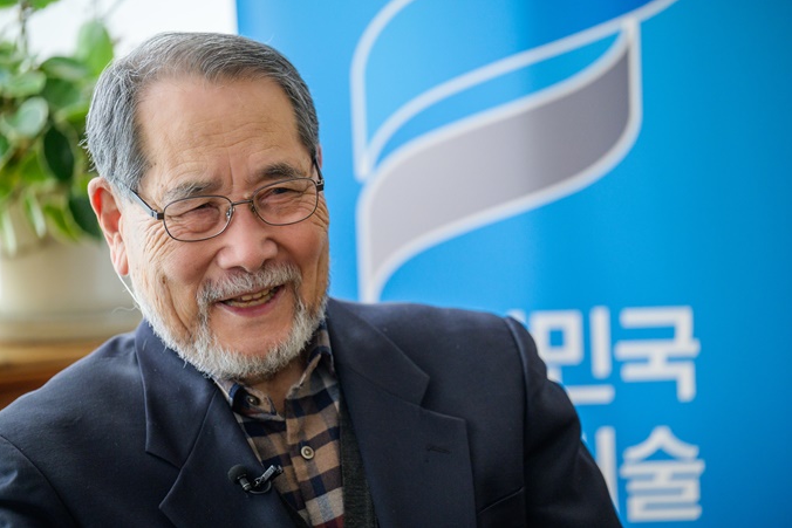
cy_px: 264
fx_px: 4423
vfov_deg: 6.8
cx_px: 397
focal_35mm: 201
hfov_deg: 10.2
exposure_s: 1/100
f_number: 3.2
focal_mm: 200
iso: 800
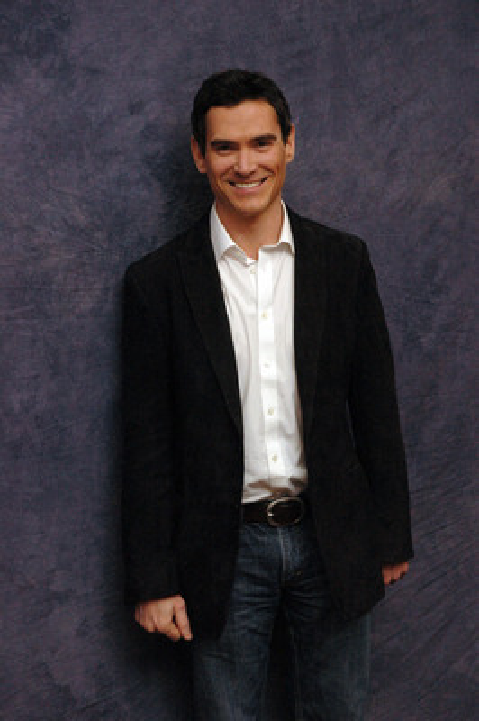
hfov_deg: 18.9
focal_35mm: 72
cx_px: 240
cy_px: 360
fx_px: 1439
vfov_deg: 28.1
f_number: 7.1
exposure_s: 1/320
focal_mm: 48
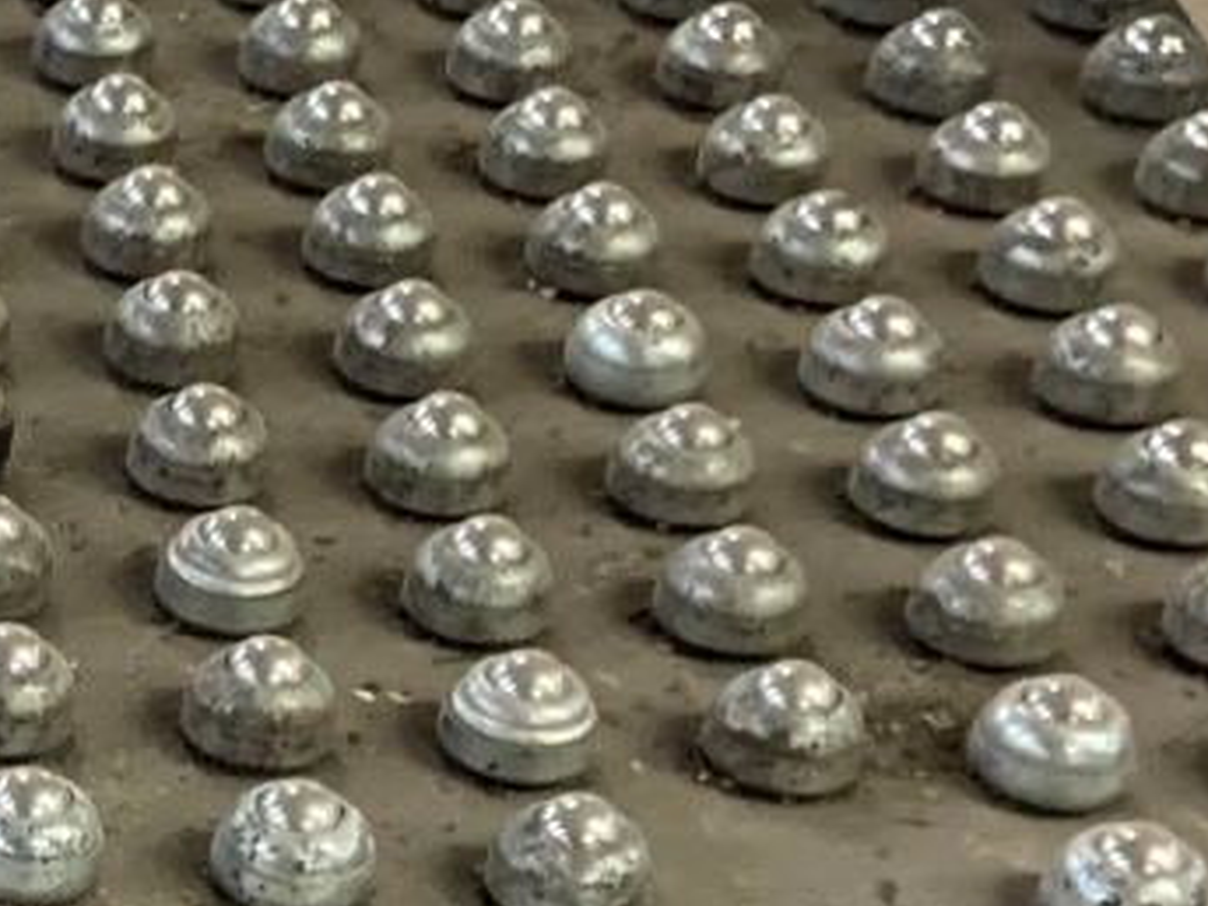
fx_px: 4781
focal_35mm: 137
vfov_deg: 10.7
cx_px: -906
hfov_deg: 13.1
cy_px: 890
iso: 200
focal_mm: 4.25
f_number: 1.8
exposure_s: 1/60
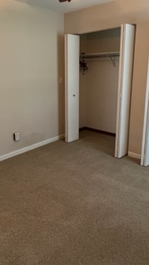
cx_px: 54
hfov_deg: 42.5
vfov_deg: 69.5
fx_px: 190
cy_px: 114
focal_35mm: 27
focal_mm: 1.57
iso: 500
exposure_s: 1/60
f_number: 1.8
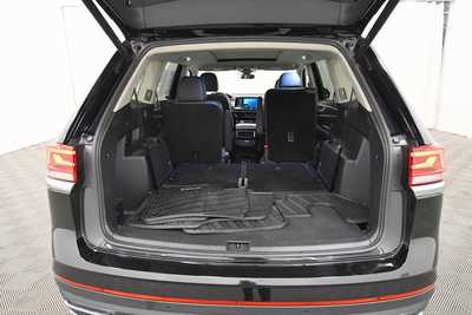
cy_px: 158
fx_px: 289
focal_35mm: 22
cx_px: 236
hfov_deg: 78.6
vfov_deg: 57.3
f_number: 5
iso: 3200
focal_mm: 15
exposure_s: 1/125
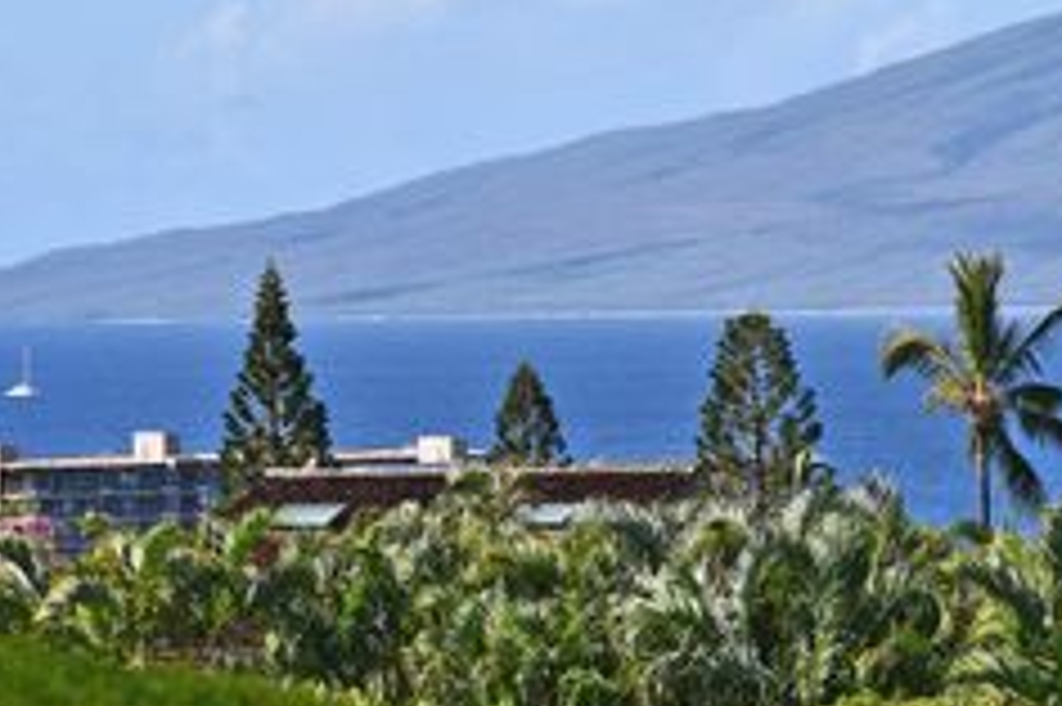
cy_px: 232
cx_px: 886
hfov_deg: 5.9
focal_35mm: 349
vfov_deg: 3.9
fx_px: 10288
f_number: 11
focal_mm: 165
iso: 100
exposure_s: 1/200
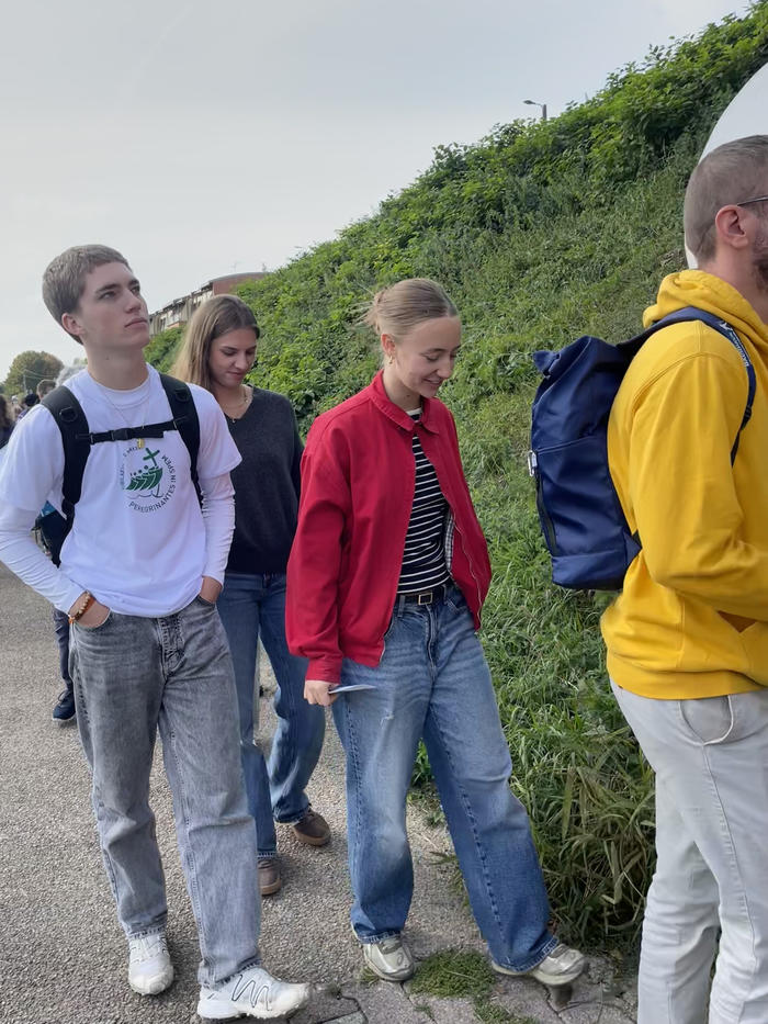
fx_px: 769
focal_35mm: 26
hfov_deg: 53.1
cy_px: 512
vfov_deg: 67.3
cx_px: 384
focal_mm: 4.2
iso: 32
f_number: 1.6
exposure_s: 1/1072
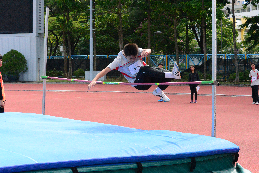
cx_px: 130
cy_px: 86
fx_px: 576
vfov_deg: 17.1
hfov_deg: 25.4
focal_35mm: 80
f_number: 13
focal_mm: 80
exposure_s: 1/4000
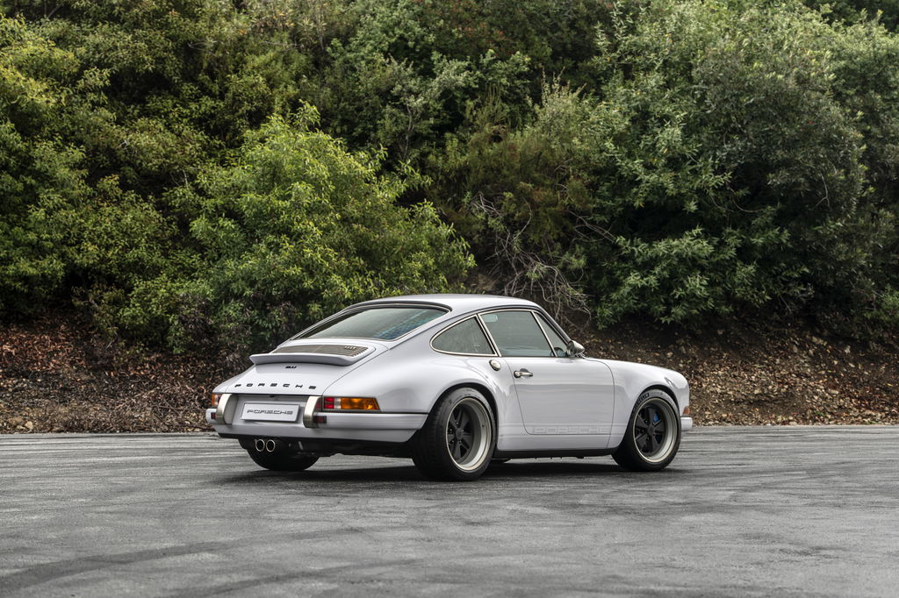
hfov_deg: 23.7
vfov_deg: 15.9
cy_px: 299
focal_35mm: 86
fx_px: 2147
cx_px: 450
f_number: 5
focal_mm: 86
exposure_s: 1/30
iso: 64
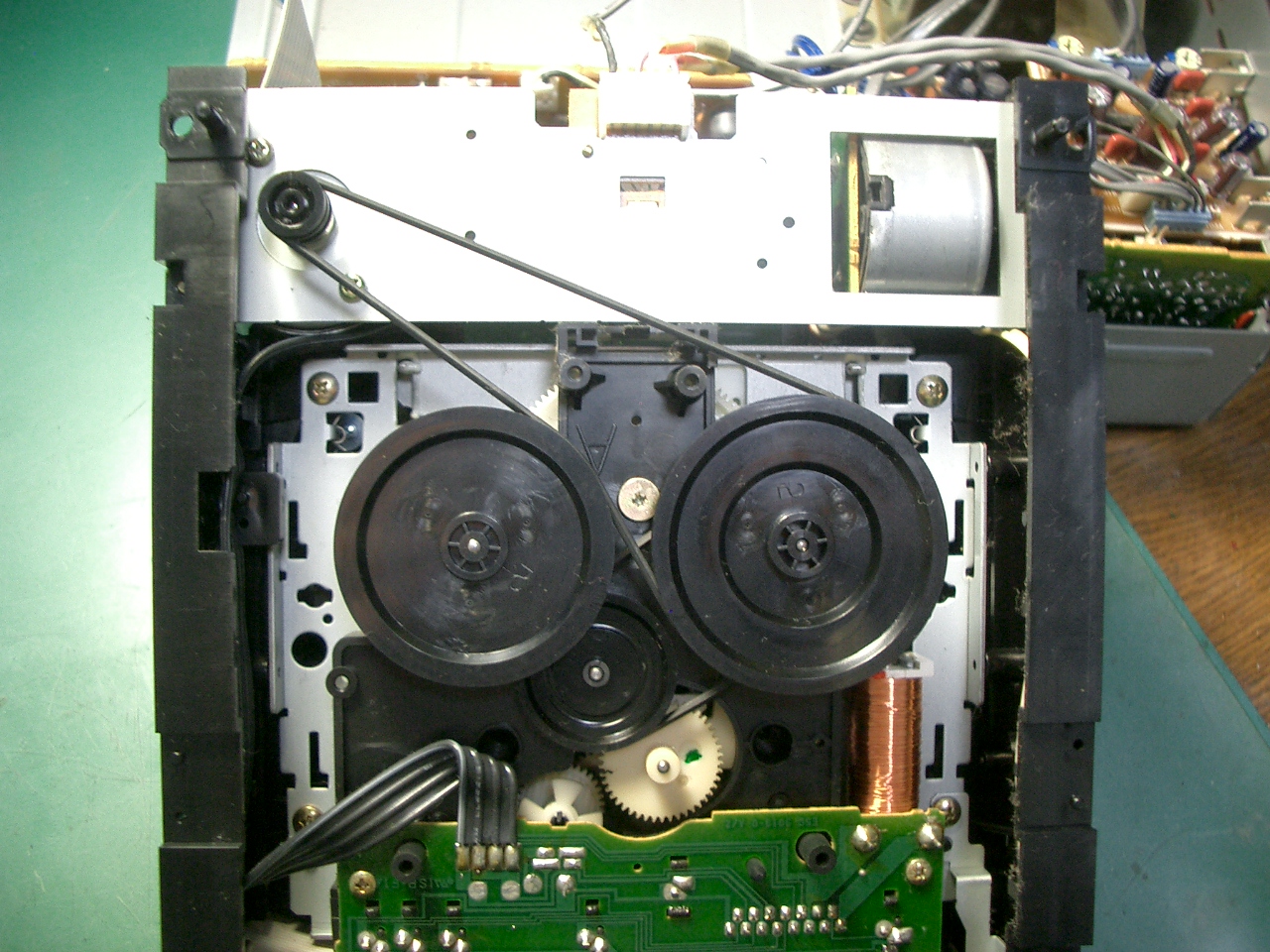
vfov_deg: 40.7
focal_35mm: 35
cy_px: 476
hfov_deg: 52.6
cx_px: 635
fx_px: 1284
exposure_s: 1/8
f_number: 2.6
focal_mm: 5.8
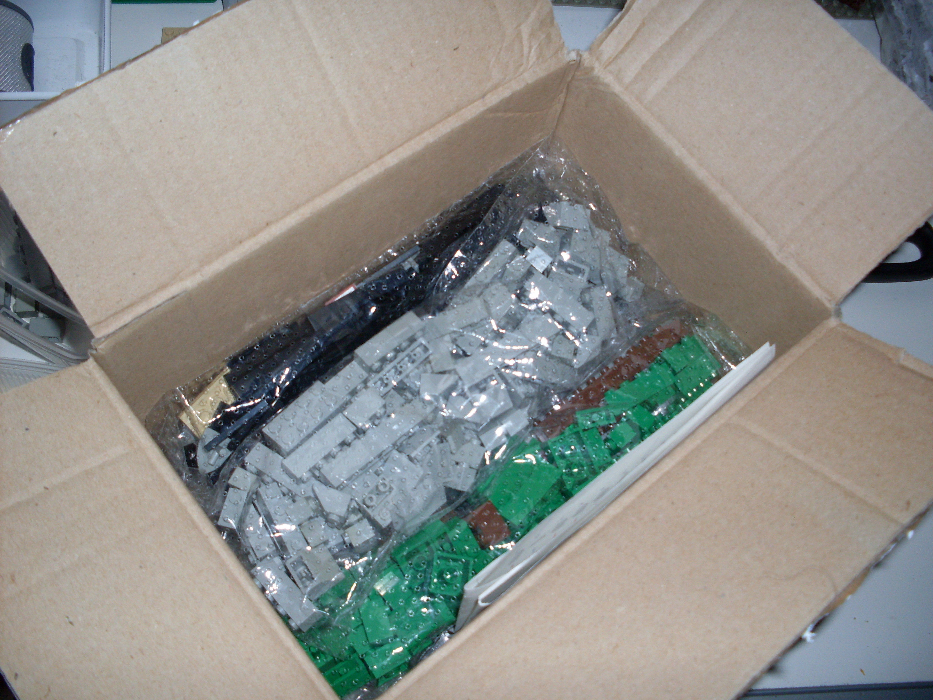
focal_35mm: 38
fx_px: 1024
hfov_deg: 49.0
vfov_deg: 37.7
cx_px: 466
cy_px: 350
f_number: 2.8
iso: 100
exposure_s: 1/45
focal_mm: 6.3
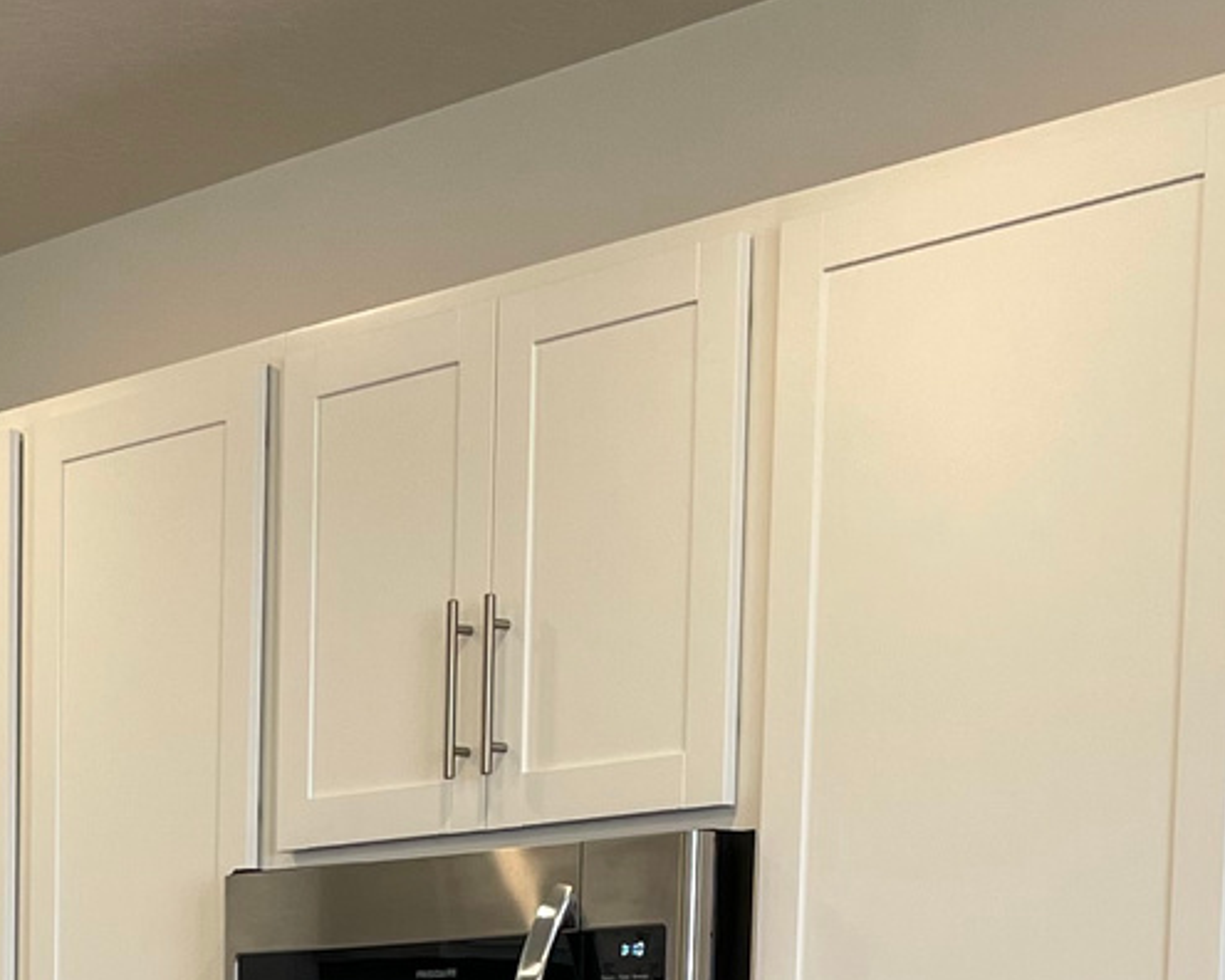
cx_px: 40
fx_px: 3807
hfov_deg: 17.9
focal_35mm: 105
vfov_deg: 13.6
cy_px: 1549
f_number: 1.6
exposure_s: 1/120
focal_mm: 4.2
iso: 50
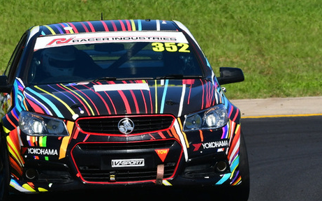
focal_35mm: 770
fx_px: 6756
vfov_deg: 1.7
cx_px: 141
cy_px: 73
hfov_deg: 2.7
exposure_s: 1/640
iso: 320
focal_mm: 290
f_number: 11
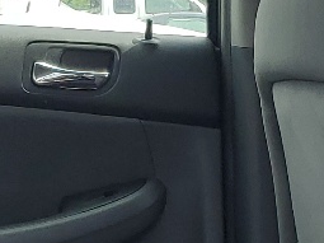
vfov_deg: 8.9
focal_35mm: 163
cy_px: 328
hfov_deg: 12.1
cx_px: 152
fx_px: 1525
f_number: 1.5
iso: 50
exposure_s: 1/1250
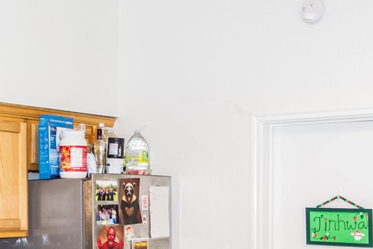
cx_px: 89
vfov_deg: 18.2
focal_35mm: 74
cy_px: 209
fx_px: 767
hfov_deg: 27.0
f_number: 3.5
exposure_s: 1/60
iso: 400
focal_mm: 18
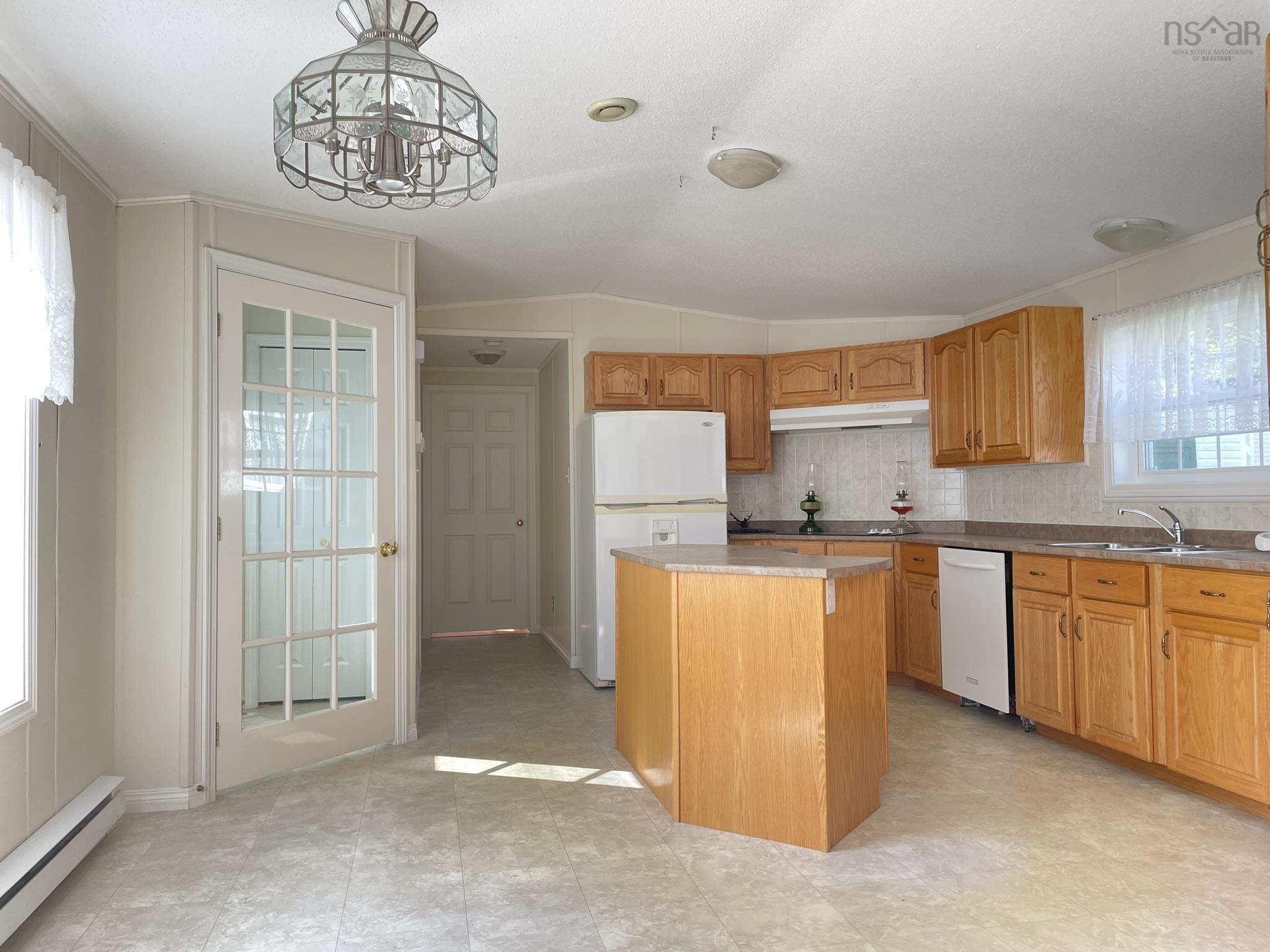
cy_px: 476
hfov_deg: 67.3
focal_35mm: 26
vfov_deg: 53.1
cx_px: 635
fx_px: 954
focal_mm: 4.2
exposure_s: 1/121
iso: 80
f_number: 1.6
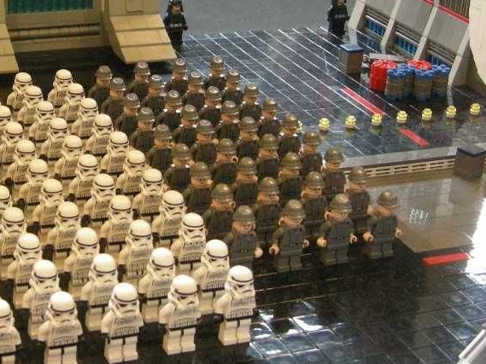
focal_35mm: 81
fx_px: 1137
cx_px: 132
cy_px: 97
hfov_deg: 23.9
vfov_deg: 18.1
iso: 400
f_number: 2.7
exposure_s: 1/28.8
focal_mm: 7.5
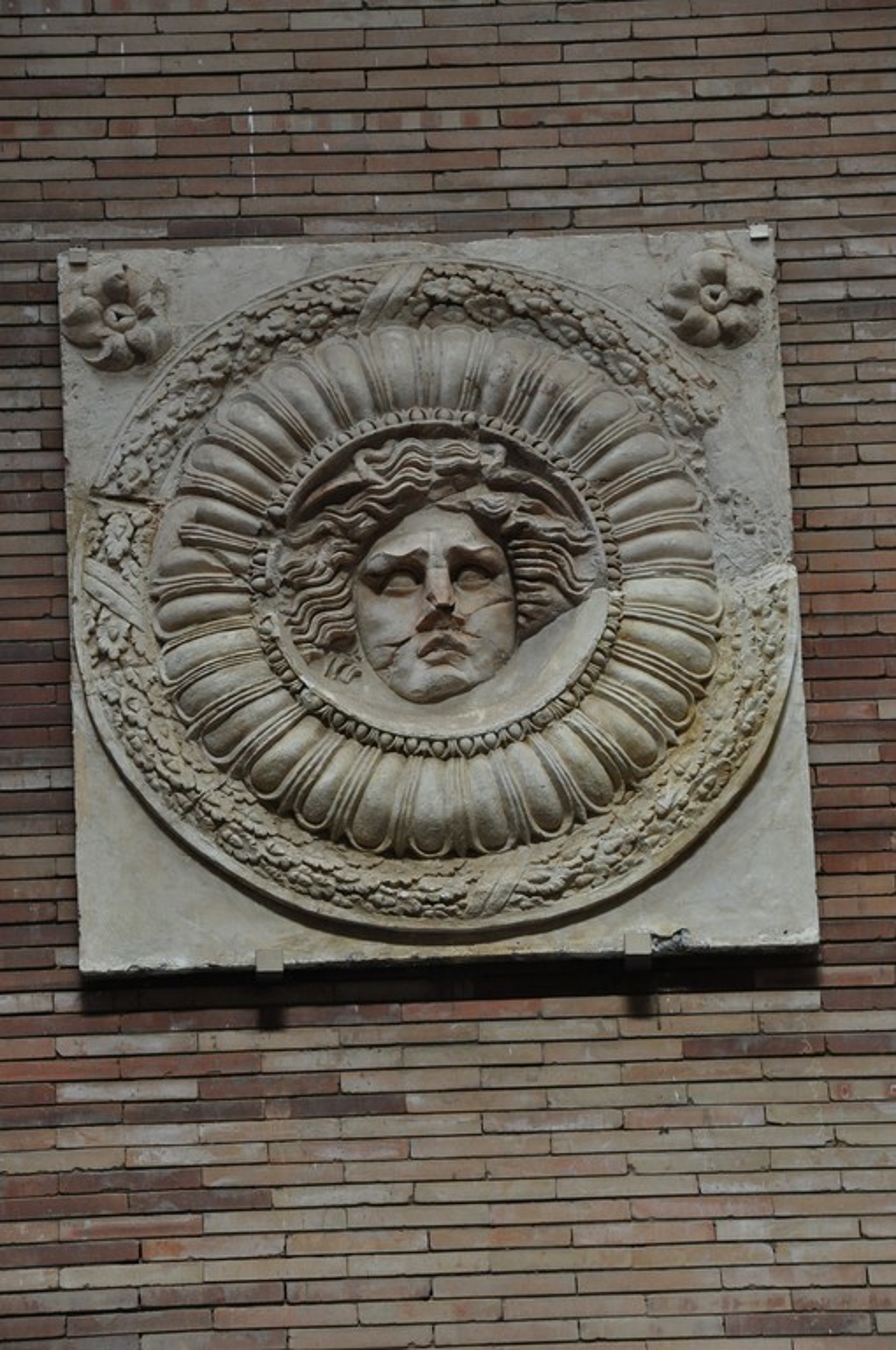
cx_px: 448
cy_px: 675
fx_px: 6176
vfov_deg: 12.5
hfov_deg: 8.3
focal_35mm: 165
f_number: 5.6
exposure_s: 1/250
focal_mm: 110
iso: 1000
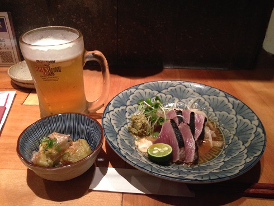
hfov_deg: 55.3
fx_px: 261
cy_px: 103
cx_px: 137
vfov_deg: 43.0
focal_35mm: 33
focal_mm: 4.12
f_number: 2.4
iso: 320
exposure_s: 1/20
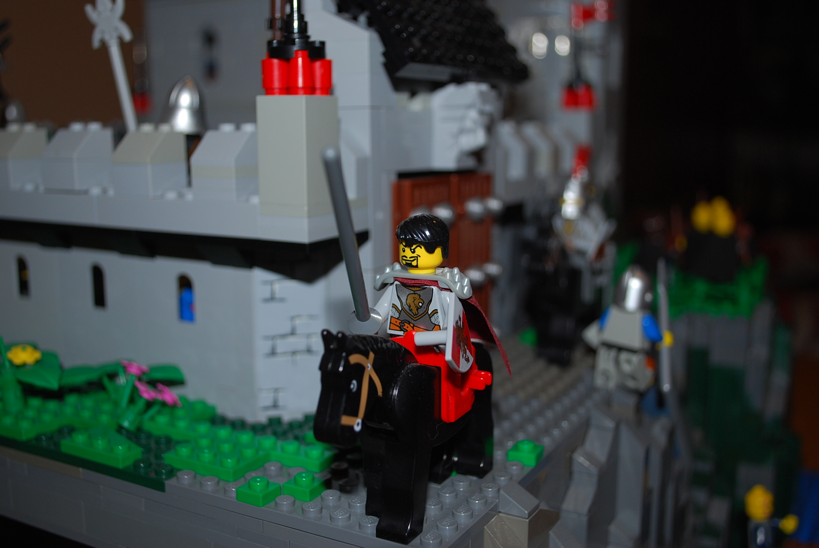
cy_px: 274
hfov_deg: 49.5
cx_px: 410
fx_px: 888
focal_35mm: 39
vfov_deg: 34.3
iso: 200
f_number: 4.5
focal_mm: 26
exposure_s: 1/60
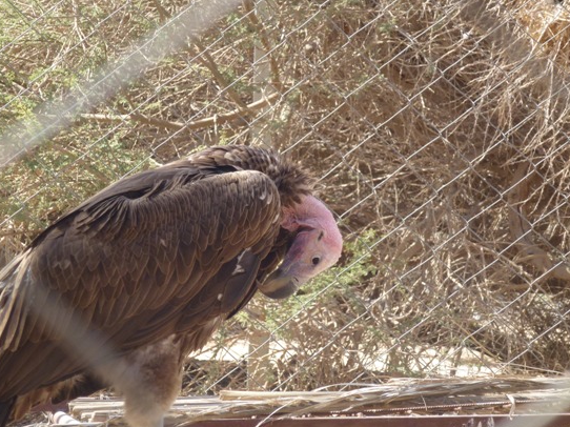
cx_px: 274
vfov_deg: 5.4
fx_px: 4510
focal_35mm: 274
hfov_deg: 7.2
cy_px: 229
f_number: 5.6
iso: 100
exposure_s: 1/125
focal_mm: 41.5
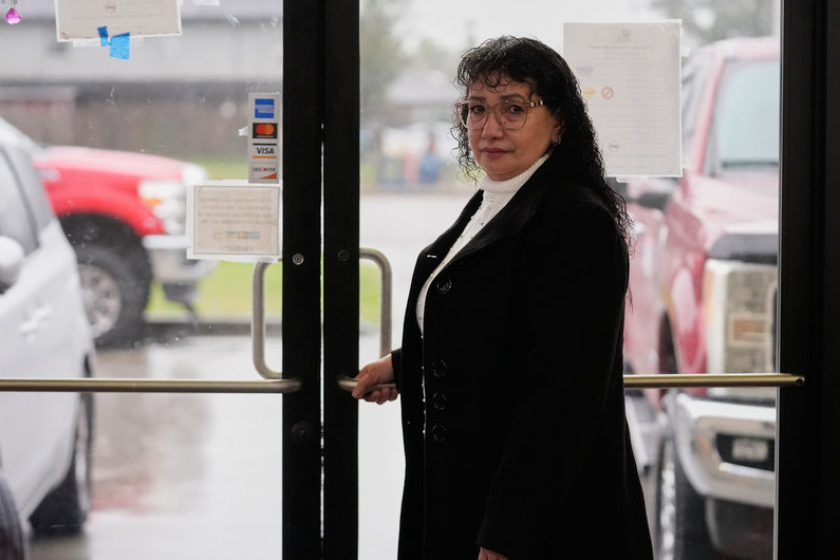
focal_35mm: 103
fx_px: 2403
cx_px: 511
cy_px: 273
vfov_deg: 13.3
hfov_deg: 19.8
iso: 5000
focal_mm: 80
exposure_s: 1/400
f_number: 2.8
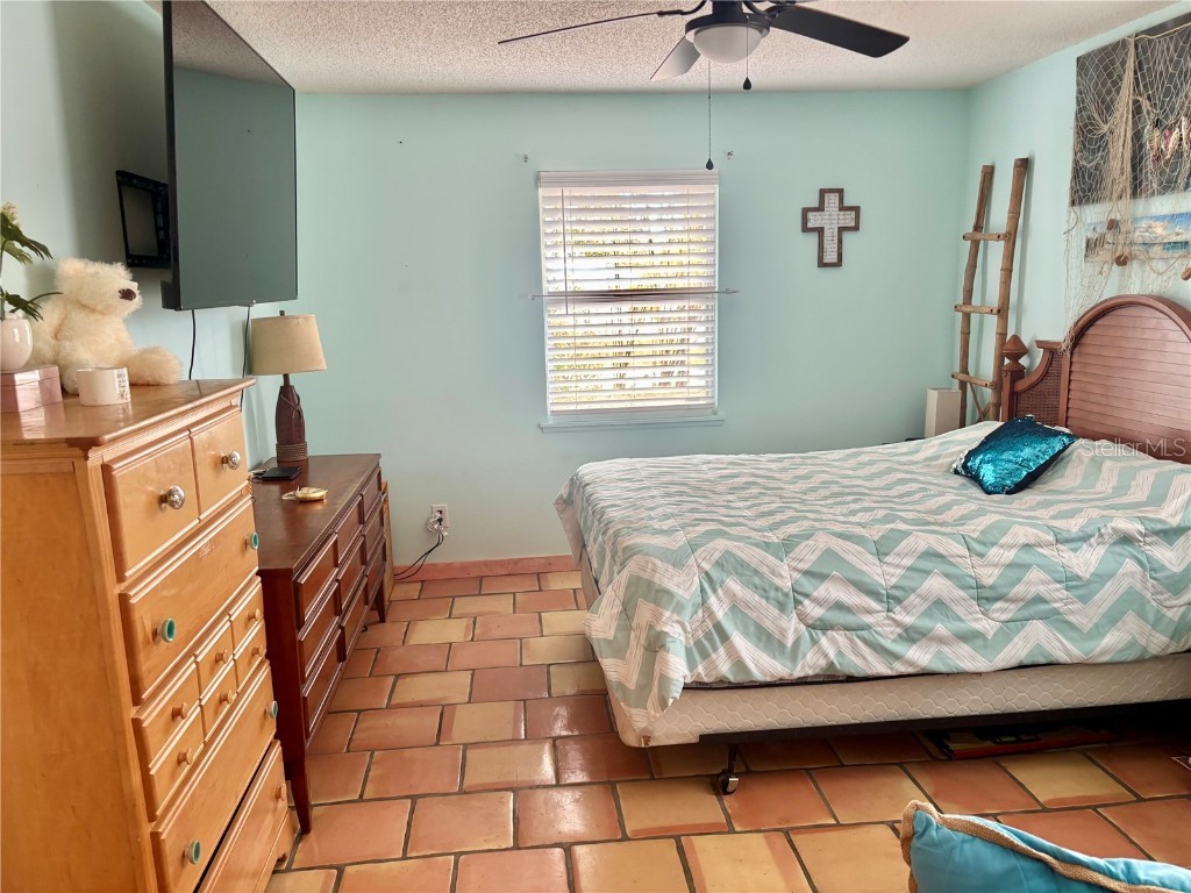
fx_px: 895
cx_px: 596
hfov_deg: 67.3
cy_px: 446
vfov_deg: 53.1
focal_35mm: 26
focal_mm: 5.96
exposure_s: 1/60
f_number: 1.6
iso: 125
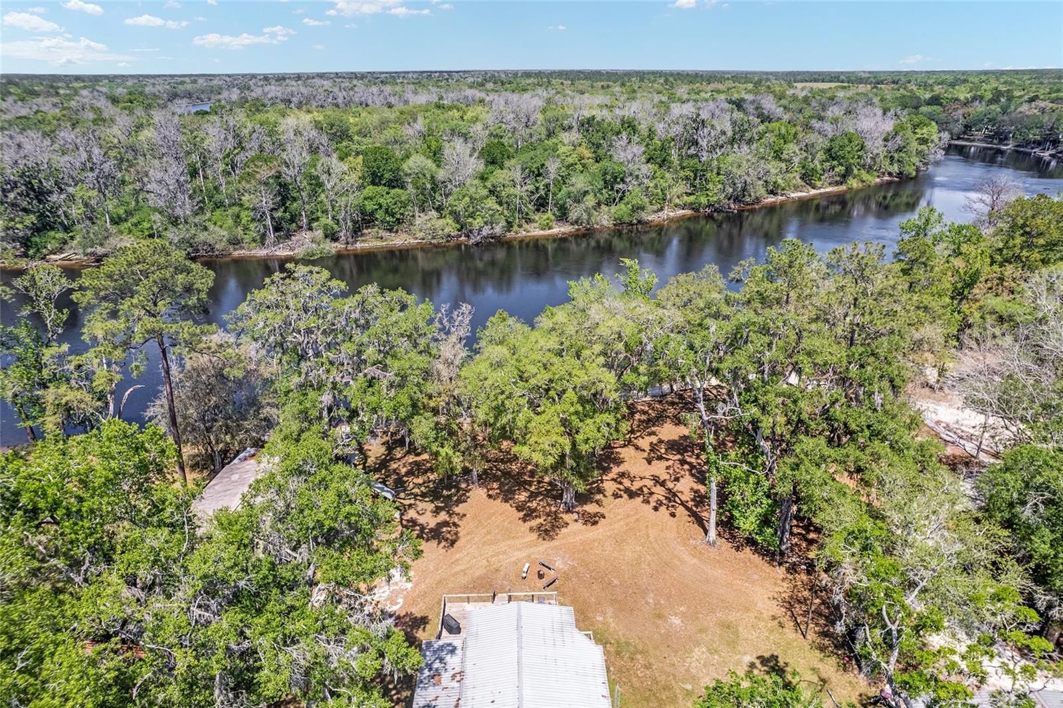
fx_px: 649
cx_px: 532
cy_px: 354
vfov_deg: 57.2
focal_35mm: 22
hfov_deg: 78.6
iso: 130
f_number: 2.8
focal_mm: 8.38
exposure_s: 1/1500
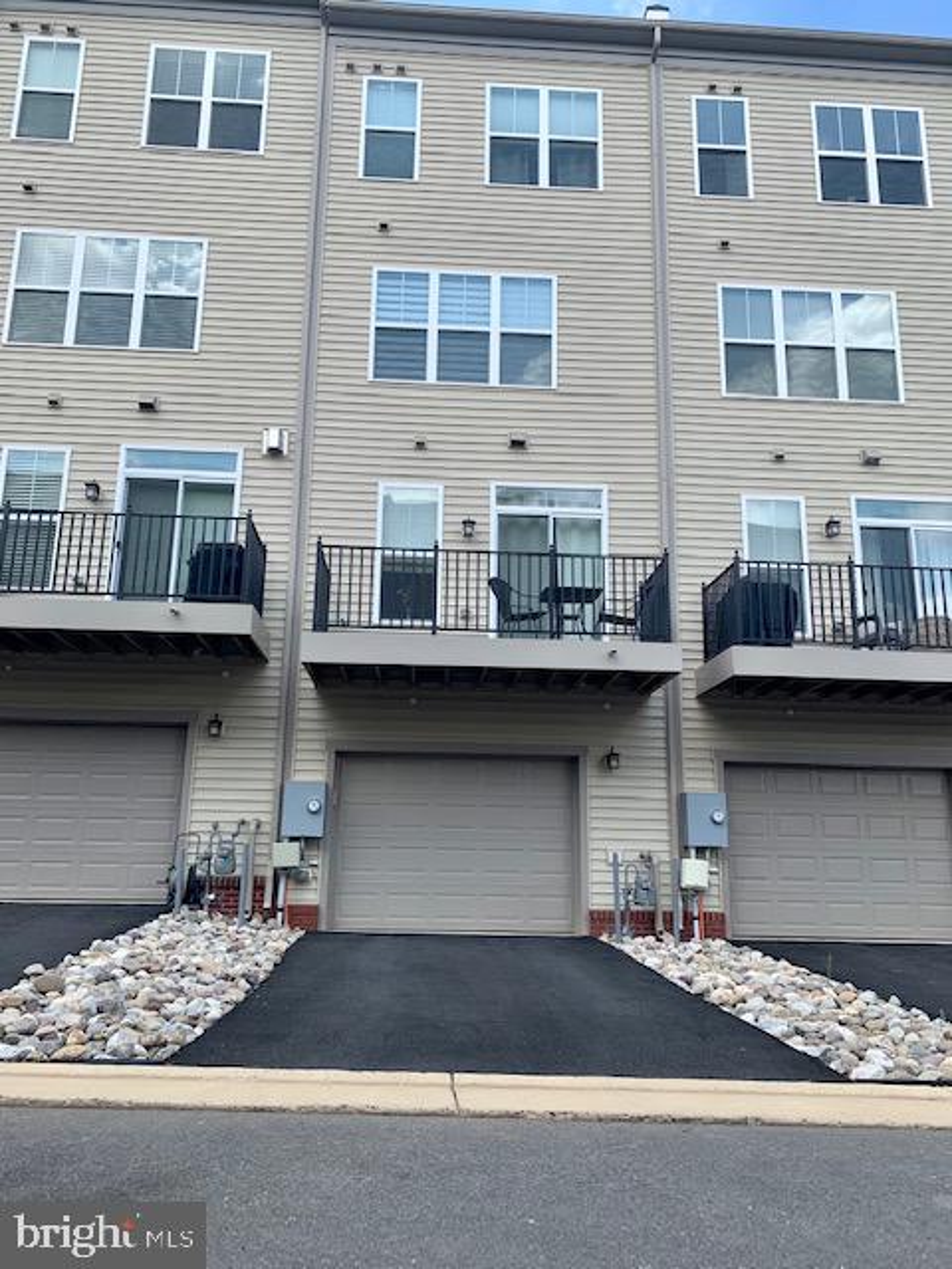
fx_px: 953
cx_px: 476
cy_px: 634
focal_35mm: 26
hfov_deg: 53.1
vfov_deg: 67.3
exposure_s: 1/879
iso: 25
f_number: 1.8
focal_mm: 4.25
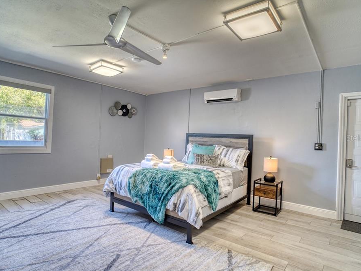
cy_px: 138
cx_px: 174
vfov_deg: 65.9
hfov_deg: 81.7
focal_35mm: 20
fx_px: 209
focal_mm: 18
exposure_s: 1/200
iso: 400
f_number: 5
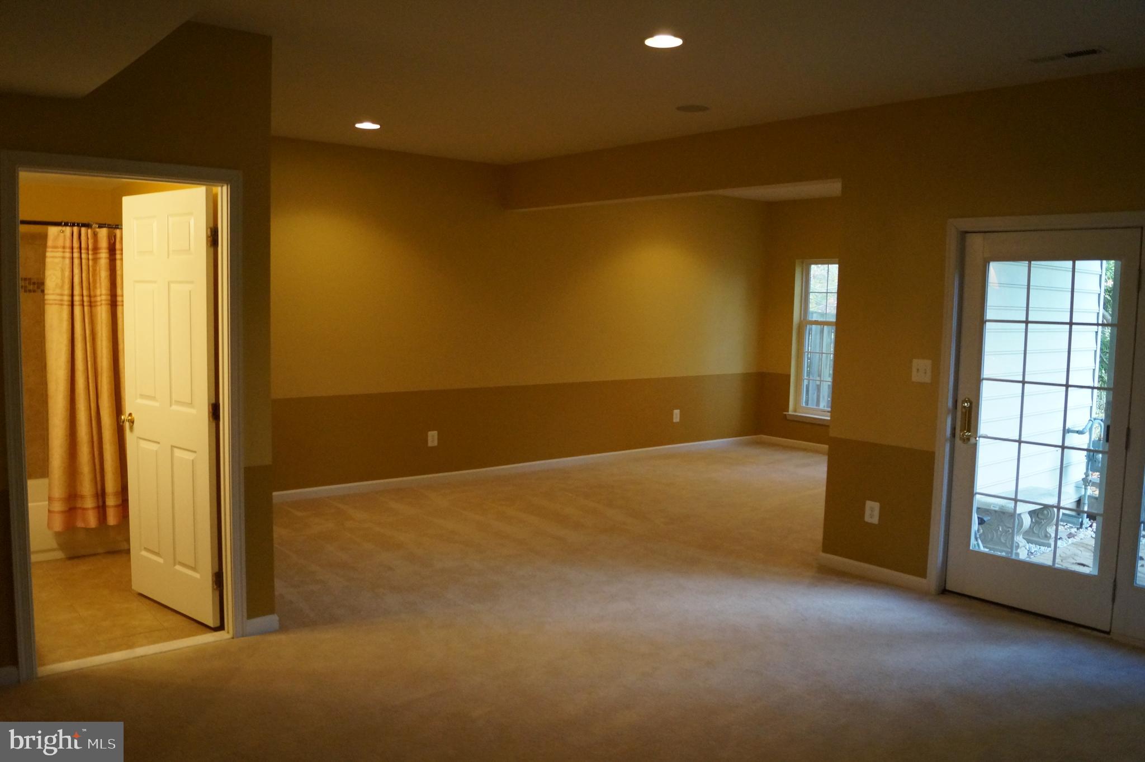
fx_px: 858
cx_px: 572
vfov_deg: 47.9
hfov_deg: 67.4
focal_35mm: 27
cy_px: 381
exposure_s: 1/160
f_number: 3.5
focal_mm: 18
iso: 2000
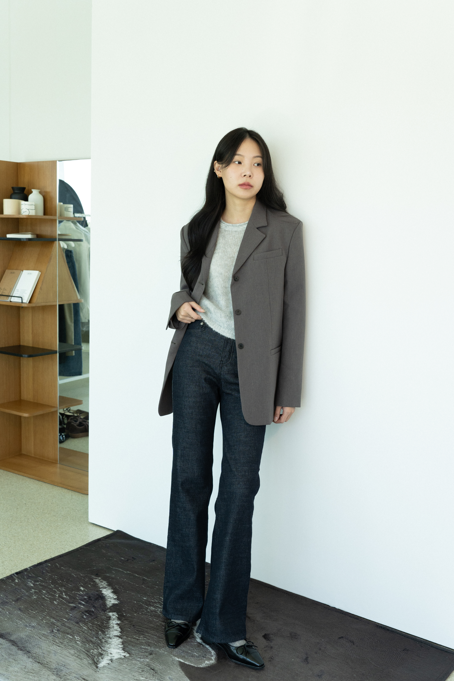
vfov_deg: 51.9
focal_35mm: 37
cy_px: 340
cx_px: 227
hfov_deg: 35.9
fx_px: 700
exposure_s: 1/125
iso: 1000
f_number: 5.6
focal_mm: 37
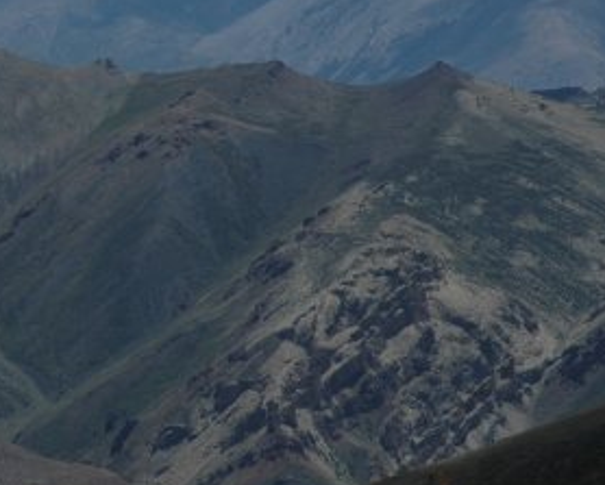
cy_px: 26
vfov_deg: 2.9
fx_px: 9468
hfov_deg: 3.7
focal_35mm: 528
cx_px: -100
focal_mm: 145
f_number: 8
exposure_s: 1/1000
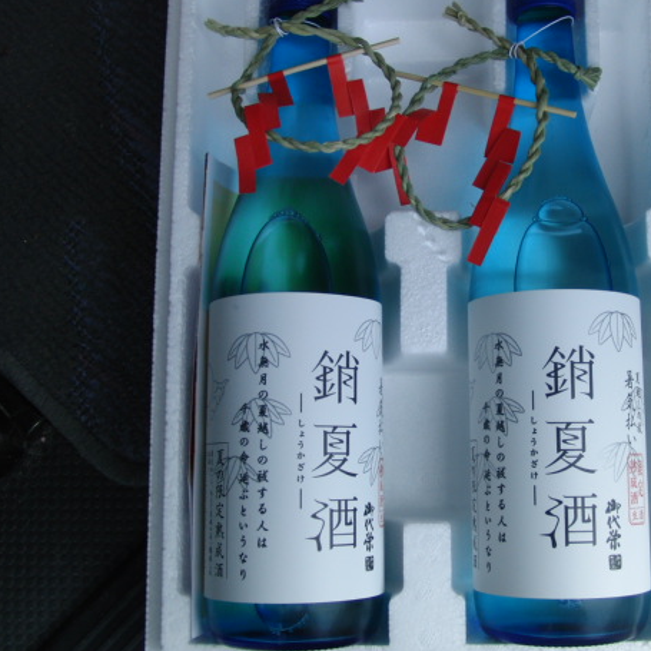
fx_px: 979
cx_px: 431
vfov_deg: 36.8
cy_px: 325
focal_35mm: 46
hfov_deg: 36.4
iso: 100
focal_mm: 6.42
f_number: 3.6
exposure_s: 1/320
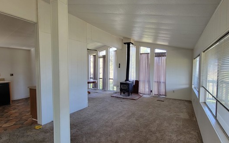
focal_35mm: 17
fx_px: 106
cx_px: 125
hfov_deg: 94.1
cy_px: 73
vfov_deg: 67.9
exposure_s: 1/60
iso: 80
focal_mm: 2.2
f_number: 2.2
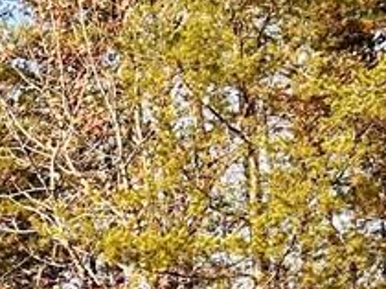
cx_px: -371
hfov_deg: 13.5
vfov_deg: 10.8
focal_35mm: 127
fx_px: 1415
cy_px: 536
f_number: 1.5
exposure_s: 1/957
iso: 50
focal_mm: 5.7
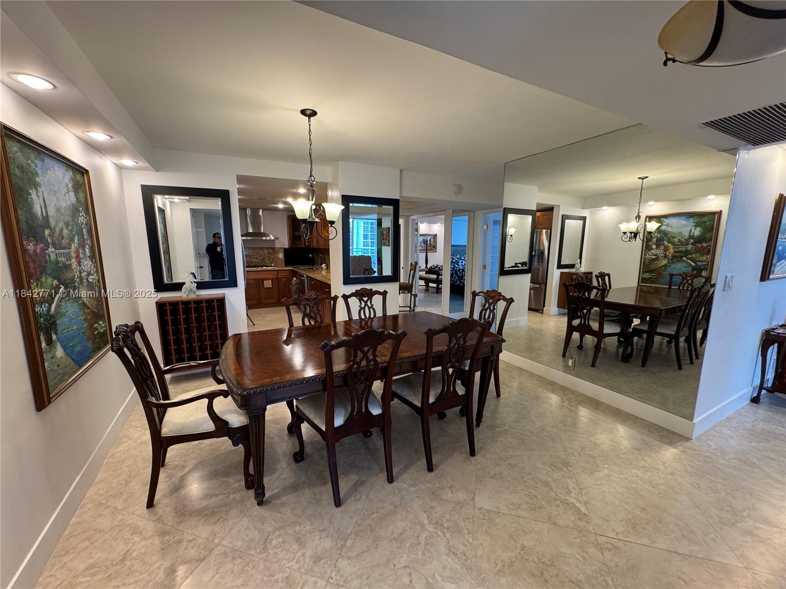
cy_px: 294
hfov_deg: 102.1
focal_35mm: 14
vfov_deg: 85.7
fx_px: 318
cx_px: 393
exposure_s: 1/120
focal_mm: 2.22
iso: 200
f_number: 2.2
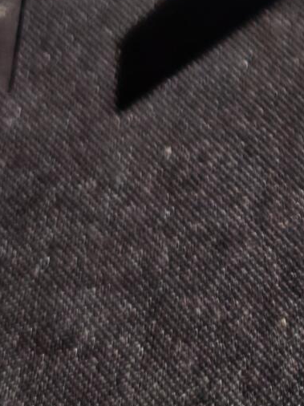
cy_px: -304
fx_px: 2086
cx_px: 501
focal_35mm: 178
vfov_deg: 10.5
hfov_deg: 8.1
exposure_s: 1/100
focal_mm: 5.85
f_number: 1.63
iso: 50
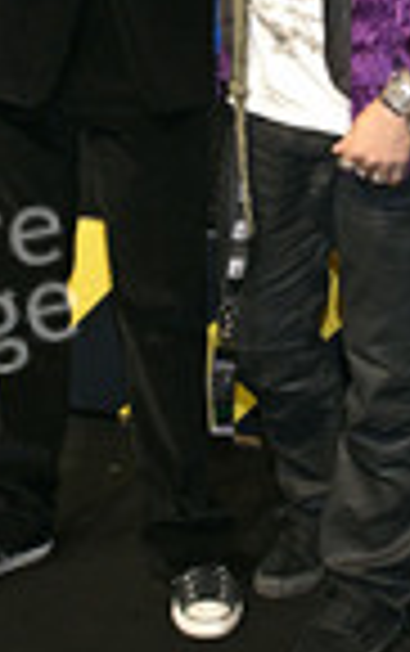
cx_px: 340
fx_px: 2103
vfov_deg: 17.4
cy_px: 90
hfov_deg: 11.1
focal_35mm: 118
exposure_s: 1/60
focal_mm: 28
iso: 400
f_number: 5.6
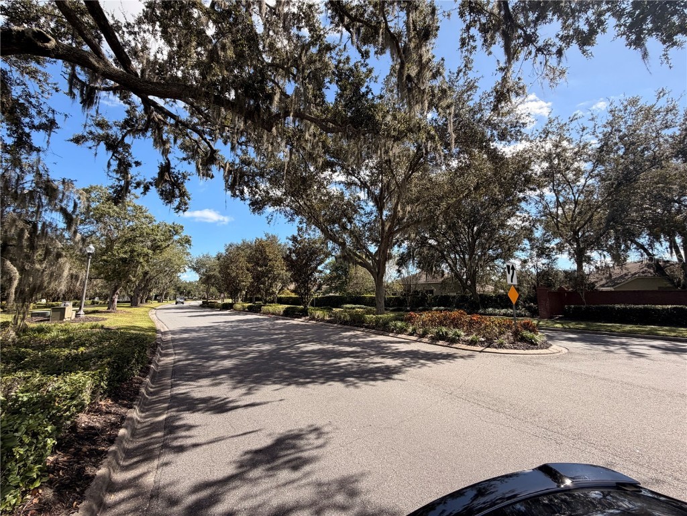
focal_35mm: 14
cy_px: 258
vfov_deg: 85.7
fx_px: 278
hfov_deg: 102.1
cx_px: 344
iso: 40
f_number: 2.2
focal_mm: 2.22
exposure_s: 1/770
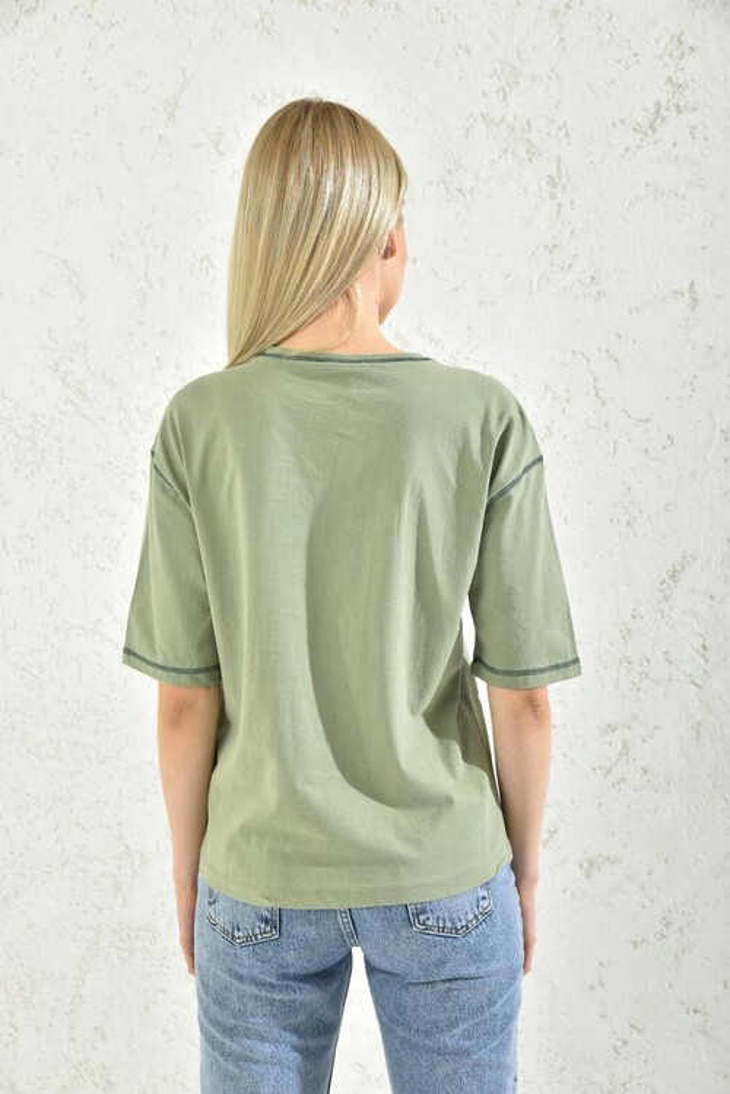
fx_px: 1521
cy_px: 547
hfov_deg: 27.0
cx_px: 365
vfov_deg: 39.6
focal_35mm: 50
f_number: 7.1
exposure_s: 1/160
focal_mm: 50
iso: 100
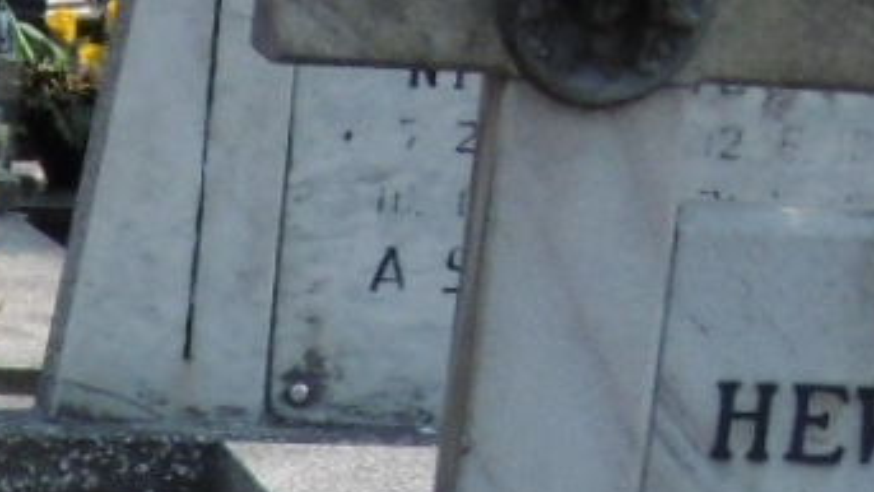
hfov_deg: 7.4
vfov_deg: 4.1
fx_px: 6490
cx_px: -889
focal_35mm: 280
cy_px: 1914
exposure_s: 1/500
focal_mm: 7.7
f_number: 3.8
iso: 100
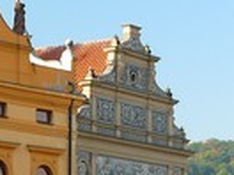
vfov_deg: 7.4
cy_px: 232
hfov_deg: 9.7
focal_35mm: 199
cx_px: -94
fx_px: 1345
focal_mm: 7.4
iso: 100
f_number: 3.6
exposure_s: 1/100
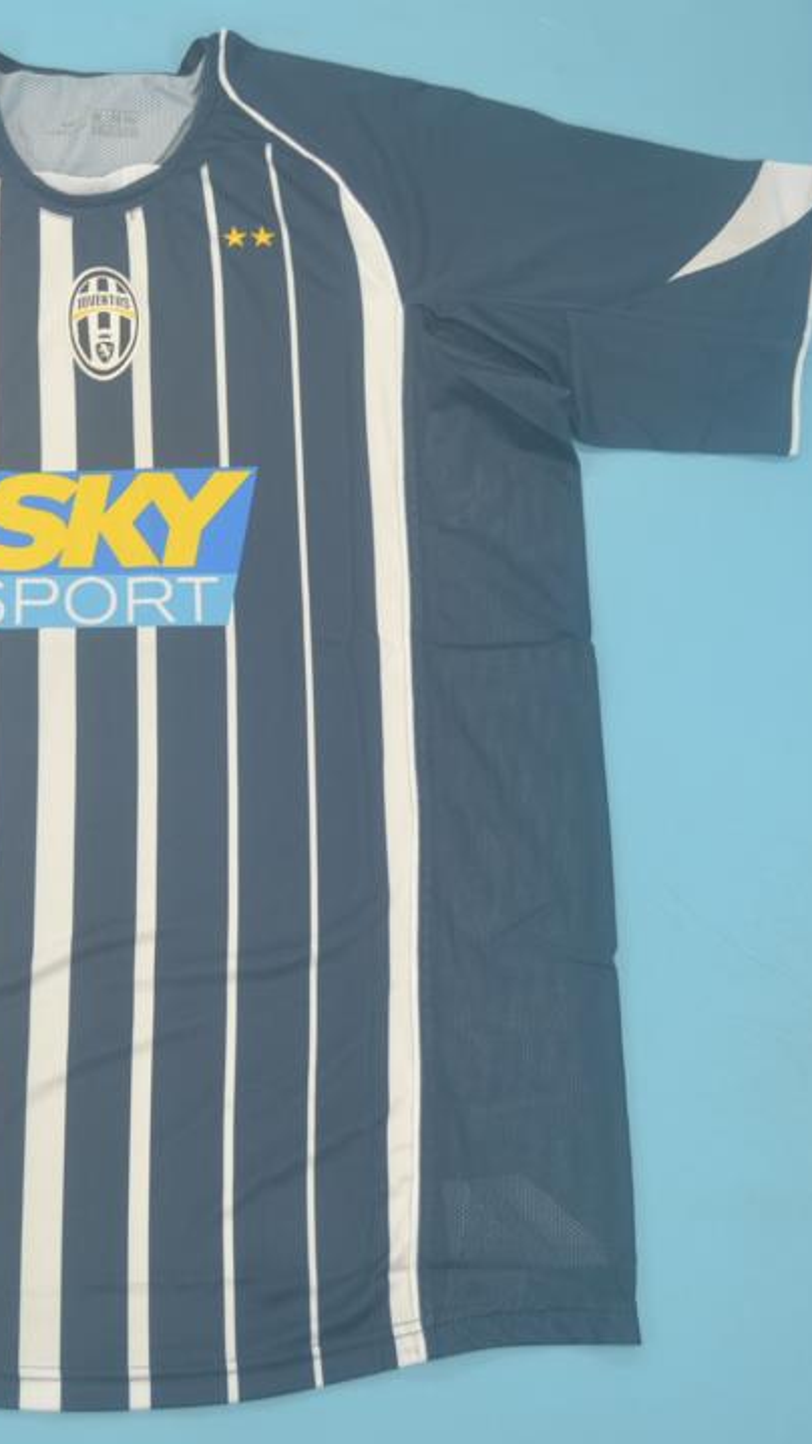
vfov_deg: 39.9
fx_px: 1990
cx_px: 125
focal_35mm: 52
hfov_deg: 22.6
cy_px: 722
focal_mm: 22
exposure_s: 1/80
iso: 200
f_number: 3.8
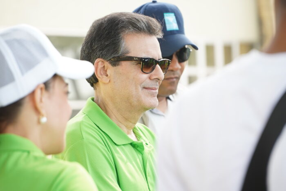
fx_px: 1247
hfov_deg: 13.1
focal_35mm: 157
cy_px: 96
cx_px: 143
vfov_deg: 8.7
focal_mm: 105
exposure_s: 1/200
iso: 250
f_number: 4
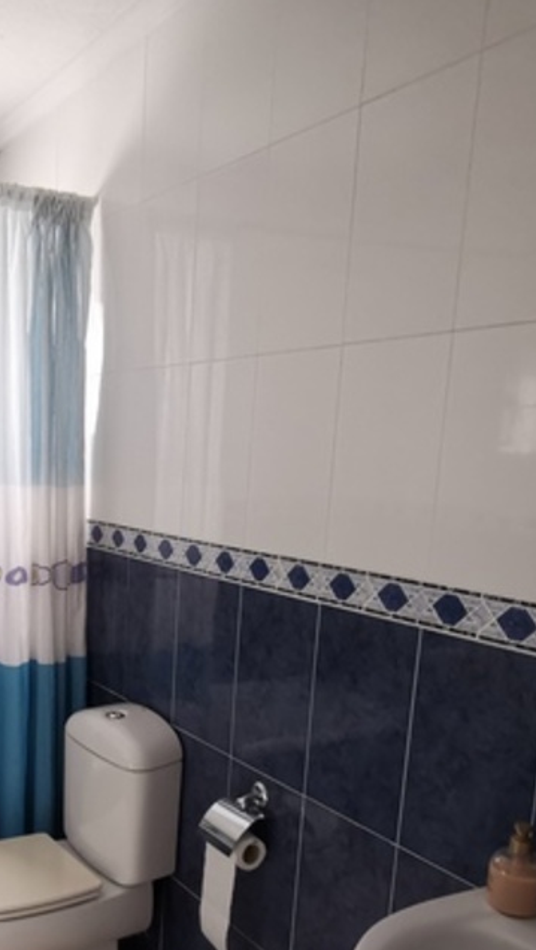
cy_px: 631
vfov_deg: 55.5
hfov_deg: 32.6
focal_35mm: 35
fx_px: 883
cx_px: 87
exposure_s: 1/50
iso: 400
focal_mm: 2.35
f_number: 2.2
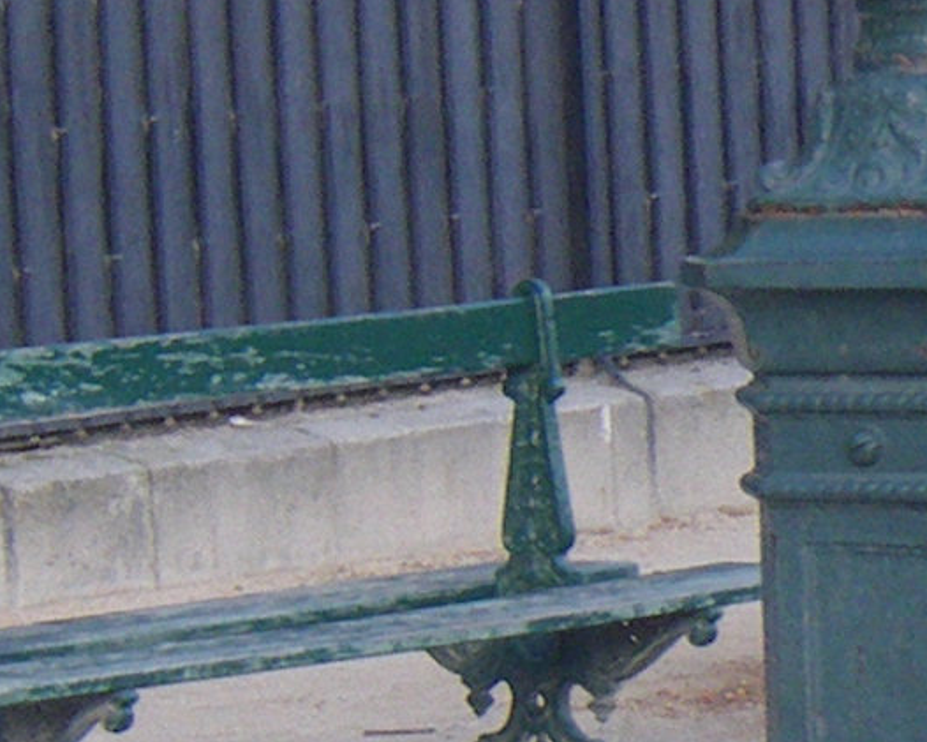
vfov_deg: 6.7
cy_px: 842
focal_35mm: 230
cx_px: -1736
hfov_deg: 7.5
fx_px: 6311
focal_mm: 6.1
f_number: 3.8
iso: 80
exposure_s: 1/50
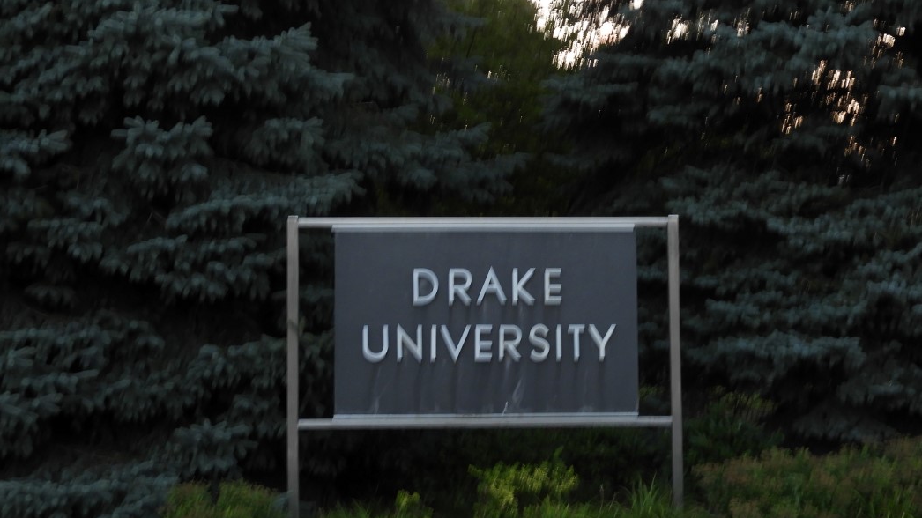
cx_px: 506
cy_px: 137
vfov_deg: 16.0
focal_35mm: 75
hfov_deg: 28.2
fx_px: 1833
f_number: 4
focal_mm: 9
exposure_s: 1/30
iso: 110
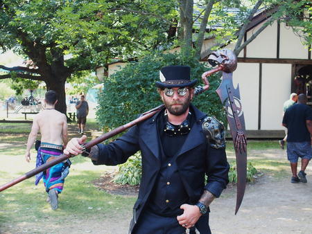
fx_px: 415
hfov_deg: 41.2
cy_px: 117
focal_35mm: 46
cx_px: 156
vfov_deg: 31.5
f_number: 2.8
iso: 100
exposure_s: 1/100
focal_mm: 9.8
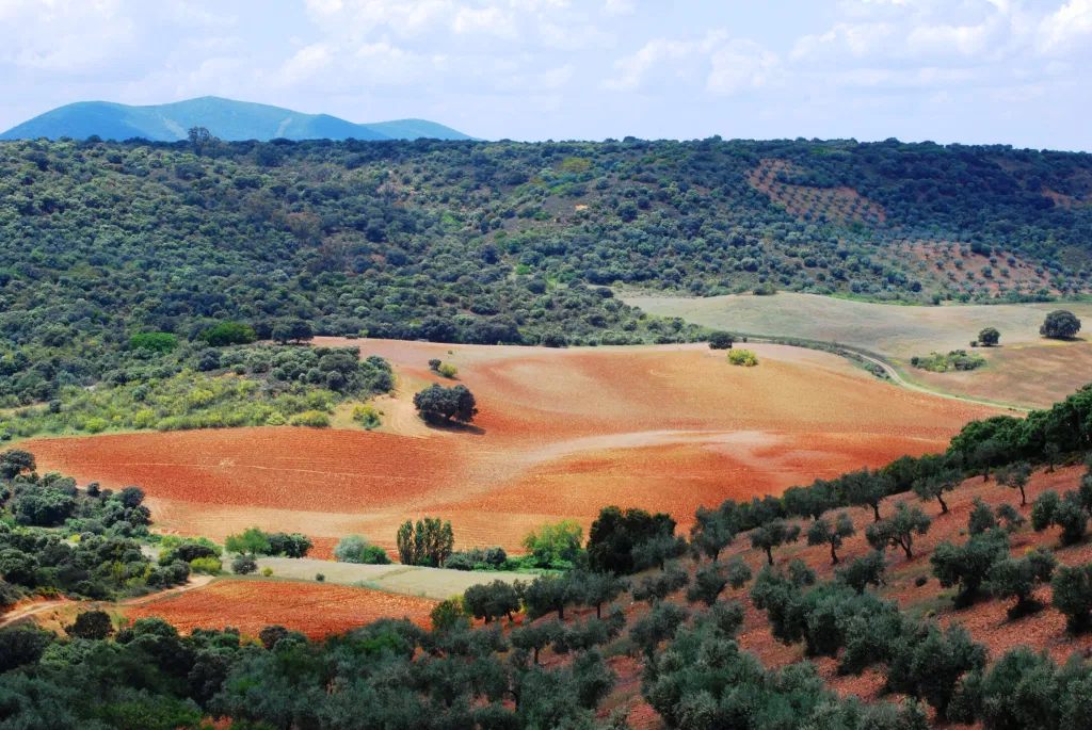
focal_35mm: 82
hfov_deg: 24.6
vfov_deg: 16.6
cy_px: 365
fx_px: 2505
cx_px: 546
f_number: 22
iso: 200
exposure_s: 1/60
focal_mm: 55
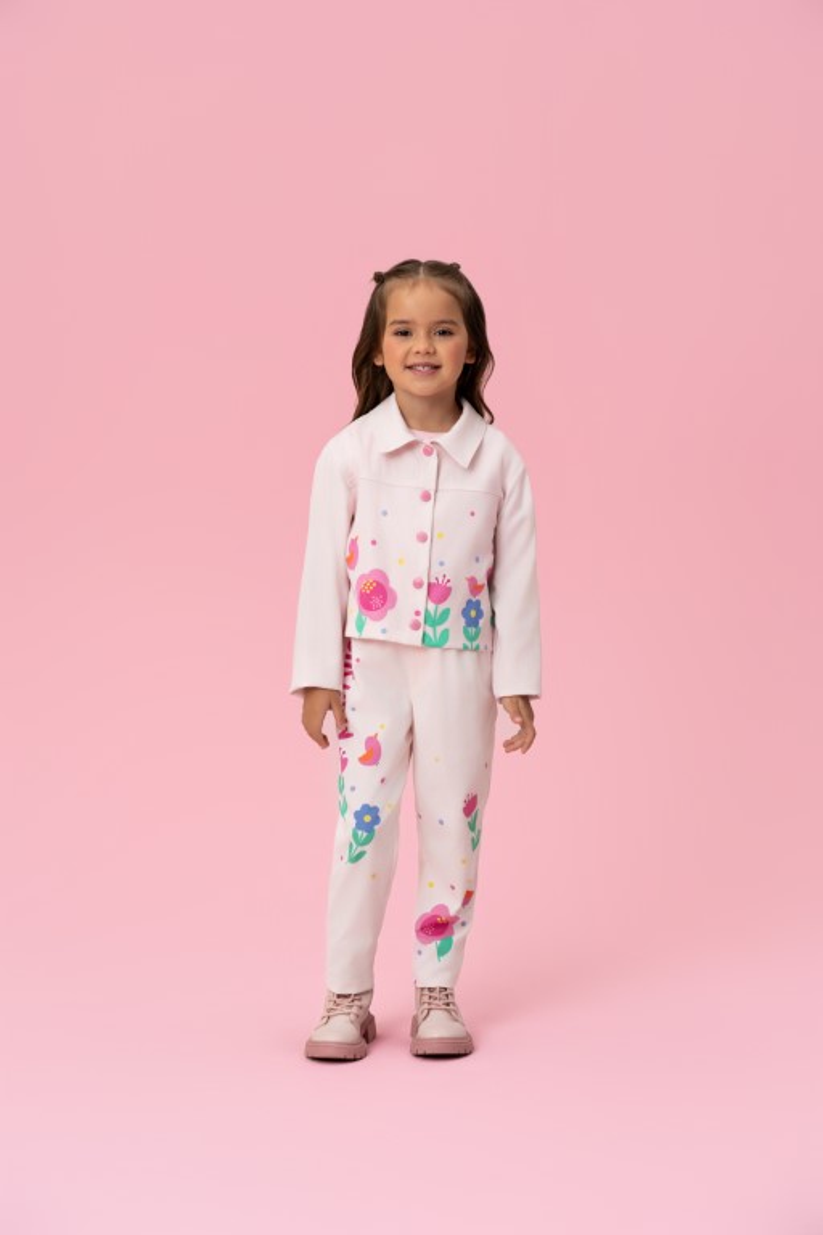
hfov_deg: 18.9
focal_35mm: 72
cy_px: 618
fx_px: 2469
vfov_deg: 28.1
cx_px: 412
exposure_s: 1/125
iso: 100
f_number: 6.3
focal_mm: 72
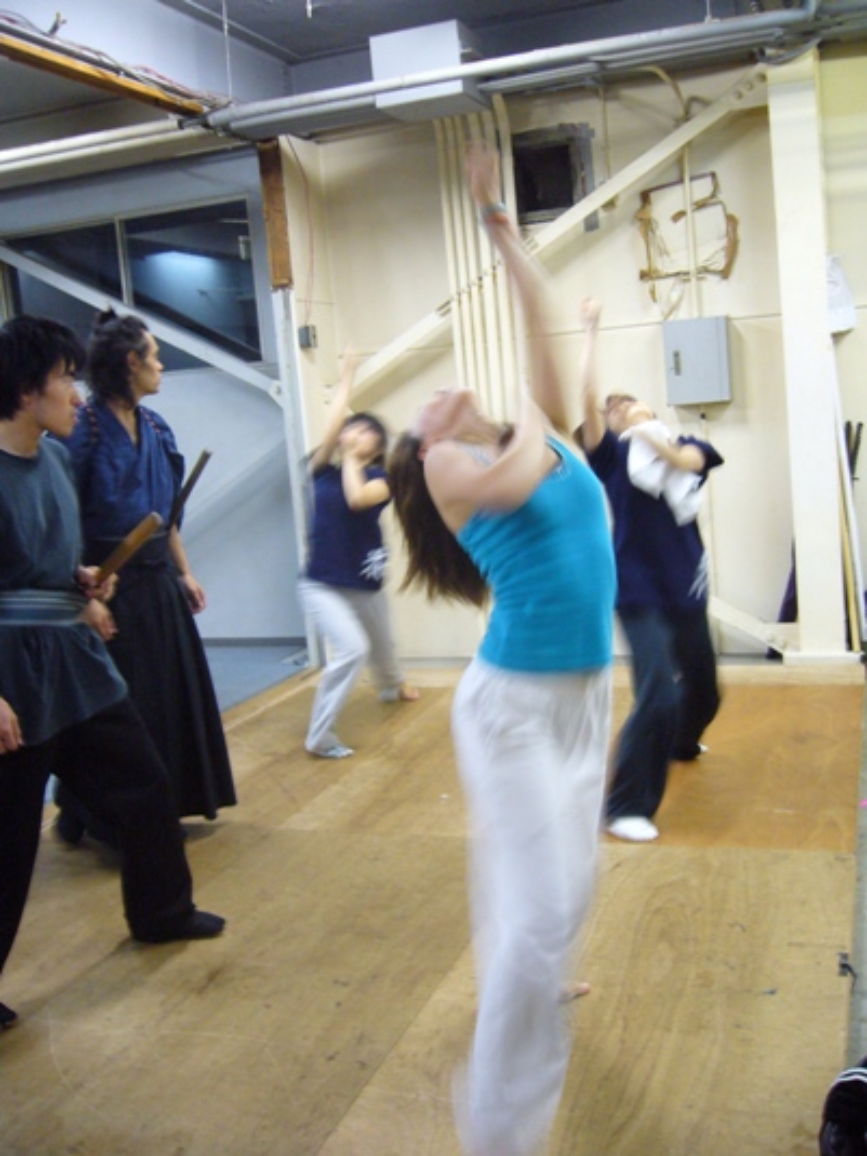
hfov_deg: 40.7
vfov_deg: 52.6
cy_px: 578
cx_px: 434
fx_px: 1169
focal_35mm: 35
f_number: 2.8
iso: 200
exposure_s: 1/10
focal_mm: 5.8
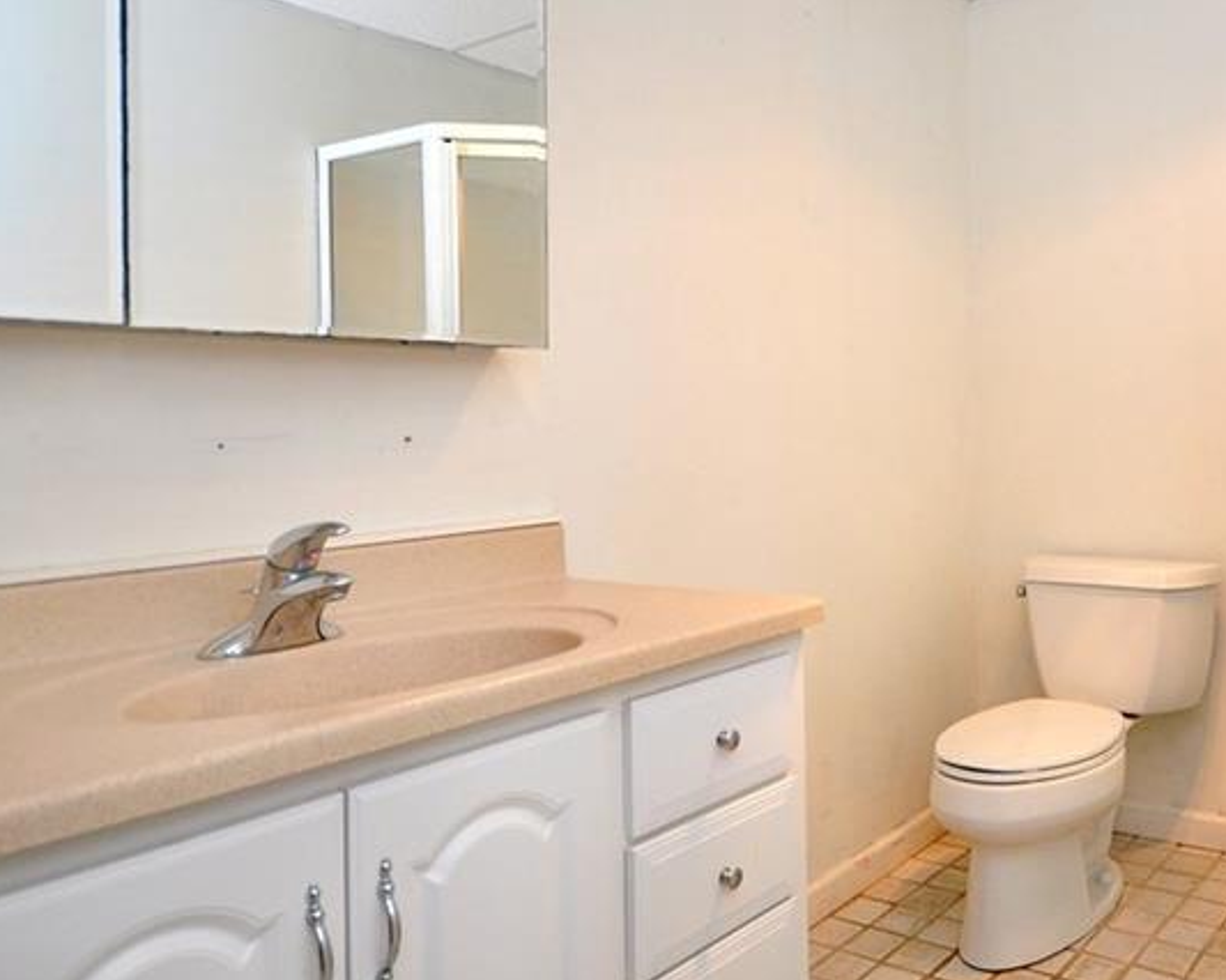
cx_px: 945
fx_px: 979
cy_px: 408
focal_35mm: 27
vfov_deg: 52.9
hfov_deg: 60.0
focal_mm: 10
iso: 500
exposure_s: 1/200
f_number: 4
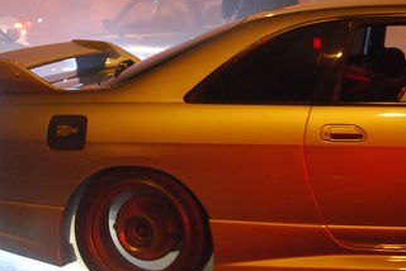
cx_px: 252
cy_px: 233
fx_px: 1084
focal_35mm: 96
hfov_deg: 21.2
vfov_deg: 14.2
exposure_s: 1/6
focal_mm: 32
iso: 1600
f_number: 4.8
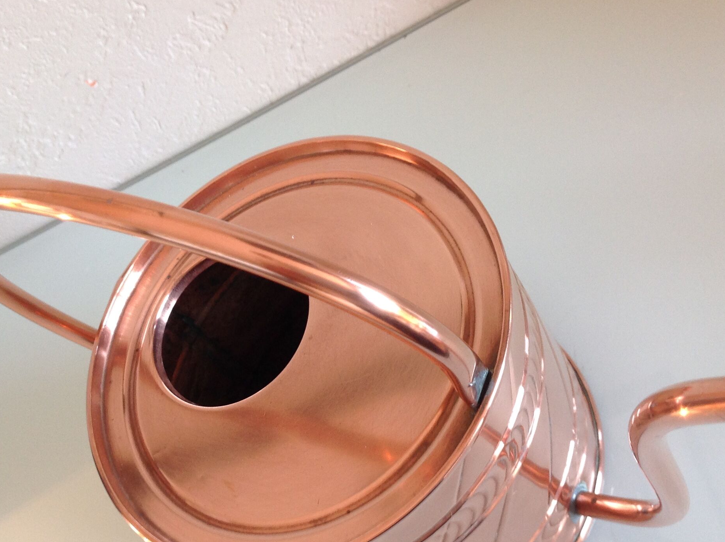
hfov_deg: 39.0
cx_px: 347
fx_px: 1025
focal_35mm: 49
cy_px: 345
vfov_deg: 29.5
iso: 80
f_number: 2.4
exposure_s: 1/15
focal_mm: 4.28
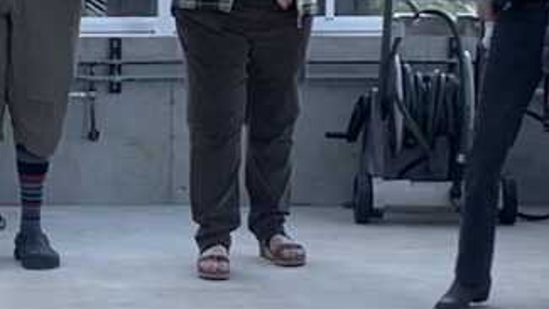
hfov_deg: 9.6
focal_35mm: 223
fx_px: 3247
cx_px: -81
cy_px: -17
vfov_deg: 5.4
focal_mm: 4.25
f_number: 1.8
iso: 40
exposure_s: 1/120
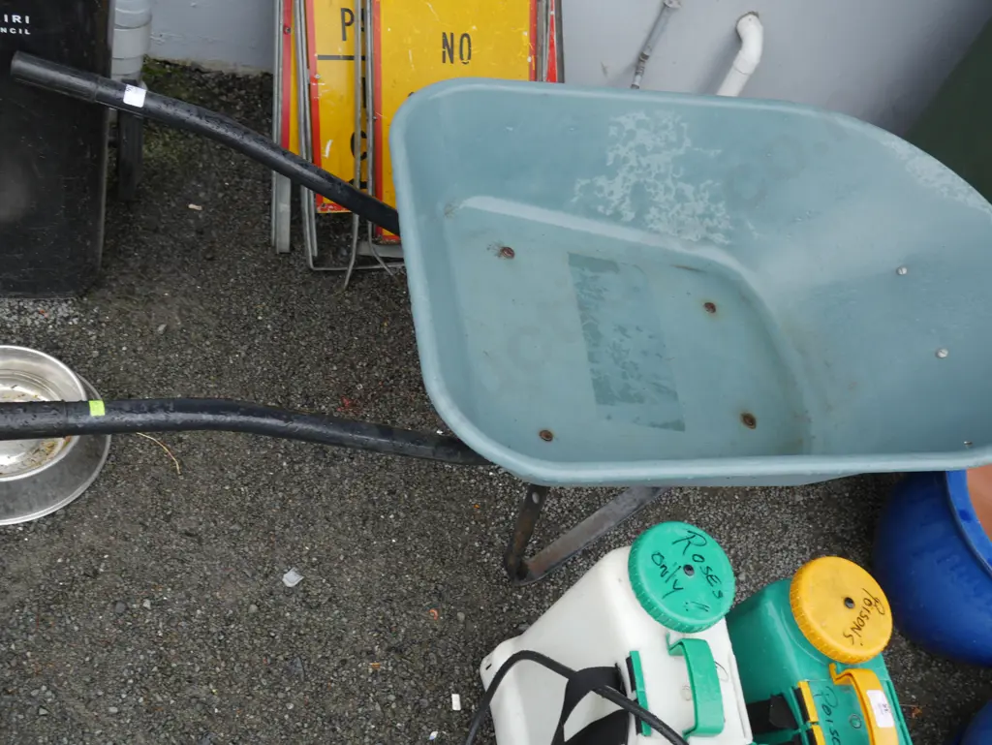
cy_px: 372
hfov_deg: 53.9
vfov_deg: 41.8
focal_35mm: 34
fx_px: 975
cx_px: 496
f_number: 4.5
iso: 200
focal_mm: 17
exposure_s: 1/125
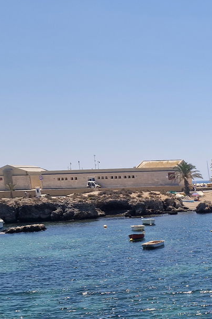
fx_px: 557
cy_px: 271
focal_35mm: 63
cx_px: 348
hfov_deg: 18.3
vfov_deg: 30.8
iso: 50
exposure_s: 1/2048
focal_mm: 5.4
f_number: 1.8
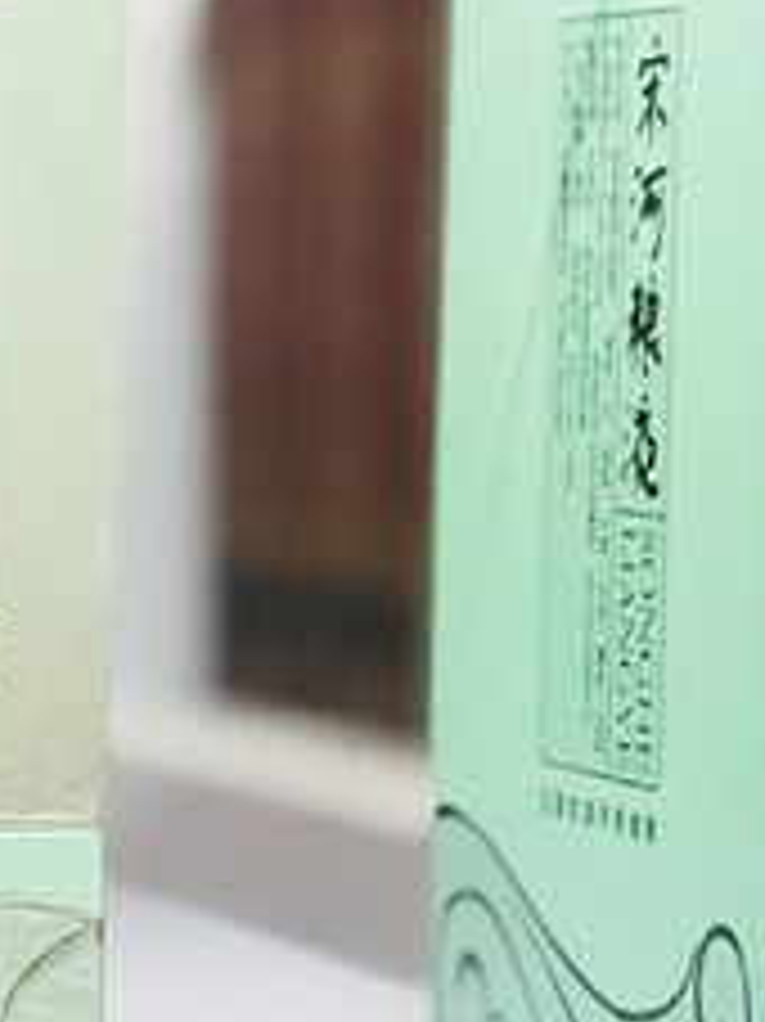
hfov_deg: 7.0
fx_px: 5928
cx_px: -990
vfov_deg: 9.8
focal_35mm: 201
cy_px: 430
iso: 80
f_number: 2.8
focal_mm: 6.6
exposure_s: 1/50
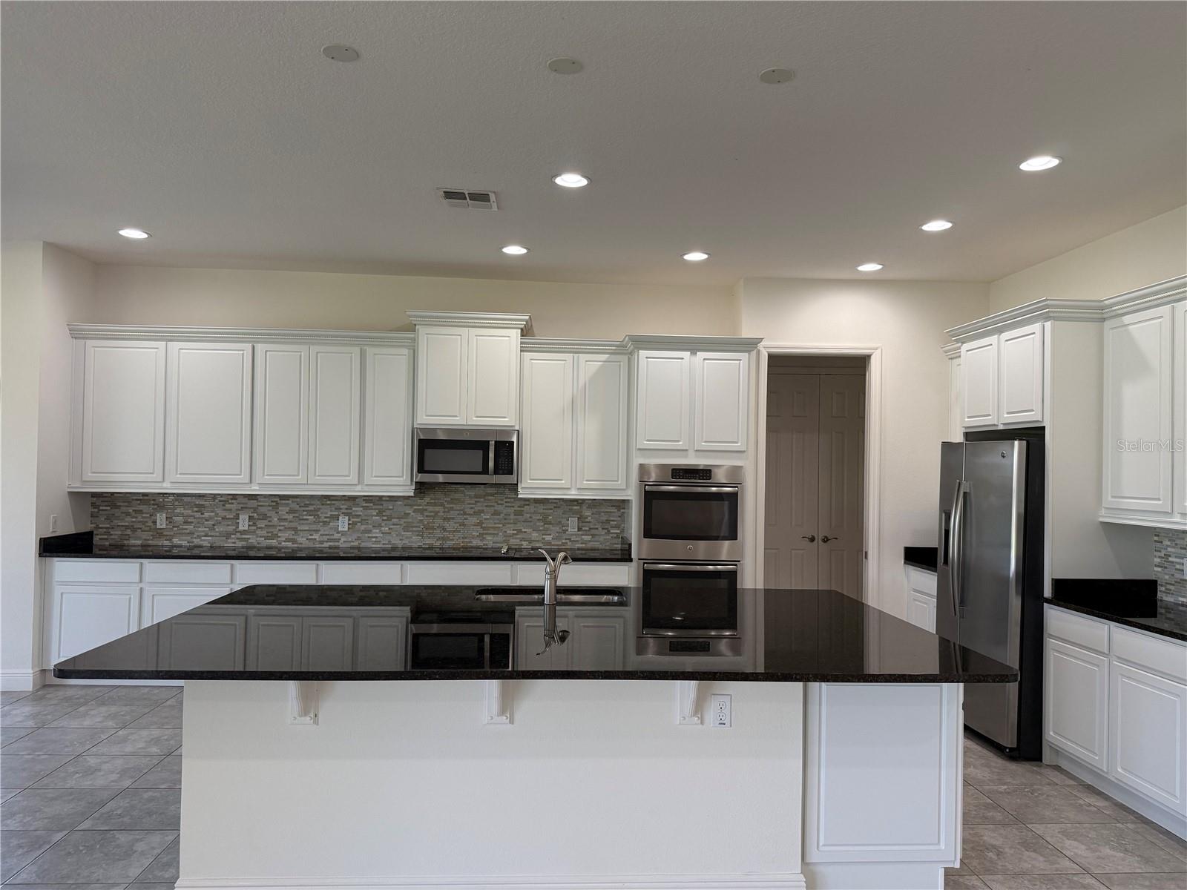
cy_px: 445
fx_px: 823
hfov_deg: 71.6
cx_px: 594
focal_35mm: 24
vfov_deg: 56.8
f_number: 1.78
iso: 200
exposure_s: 1/148
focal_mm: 6.76
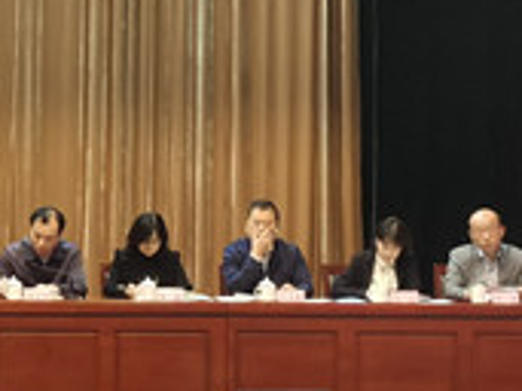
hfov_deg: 7.9
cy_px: -92
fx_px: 3722
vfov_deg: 6.0
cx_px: -177
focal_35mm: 247
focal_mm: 5.56
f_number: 1.6
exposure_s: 1/50
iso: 250
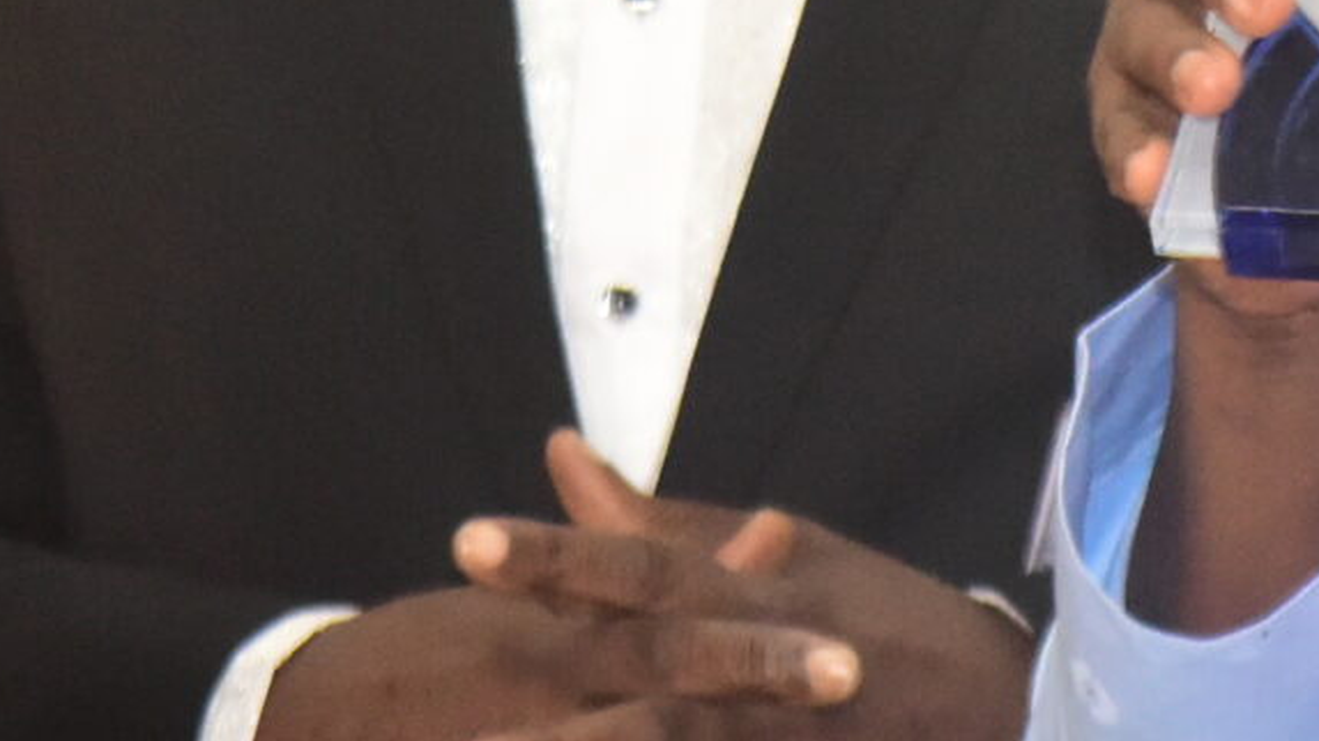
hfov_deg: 4.1
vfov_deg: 2.3
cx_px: 921
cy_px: -441
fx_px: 18322
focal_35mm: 524
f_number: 6.3
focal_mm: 112
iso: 5000
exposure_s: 1/100
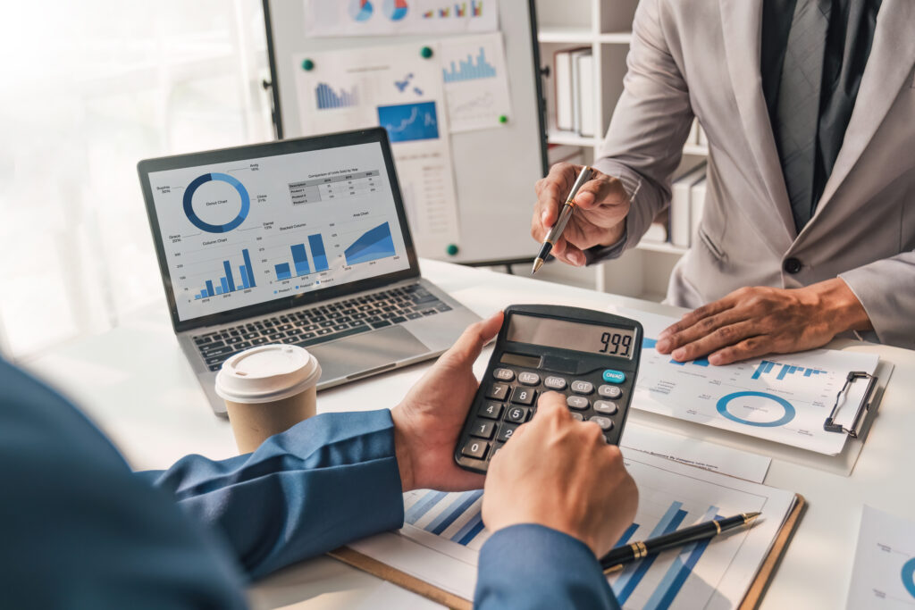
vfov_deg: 42.3
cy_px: 305
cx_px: 458
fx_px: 788
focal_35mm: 31
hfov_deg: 60.3
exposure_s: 1/320
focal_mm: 20.6
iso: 400
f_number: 2.8
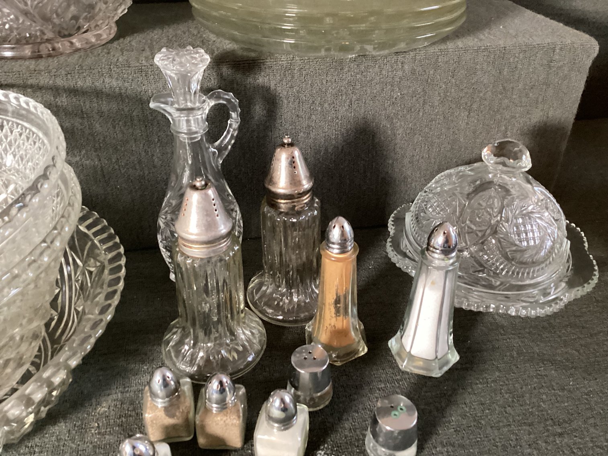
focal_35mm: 31
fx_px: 545
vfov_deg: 45.4
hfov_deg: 58.3
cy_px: 228
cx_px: 304
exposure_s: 1/33
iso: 400
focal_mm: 3.3
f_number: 2.4
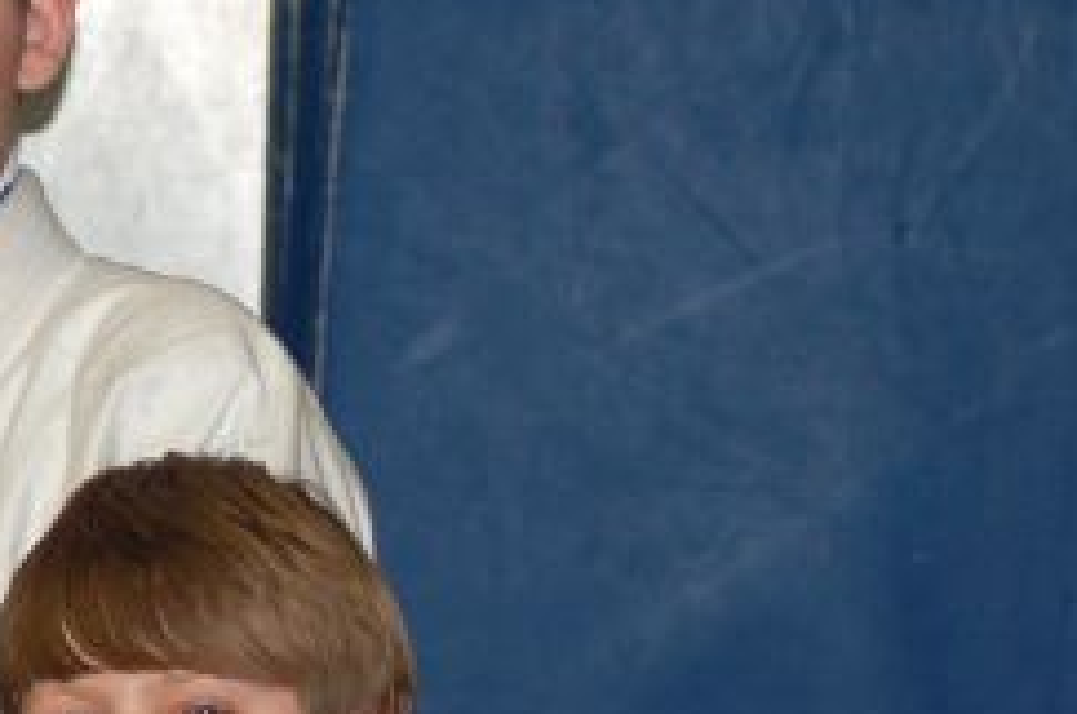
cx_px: -399
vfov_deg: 3.6
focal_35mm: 385
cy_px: 716
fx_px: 11495
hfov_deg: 5.3
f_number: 4.2
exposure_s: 1/60
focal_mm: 78
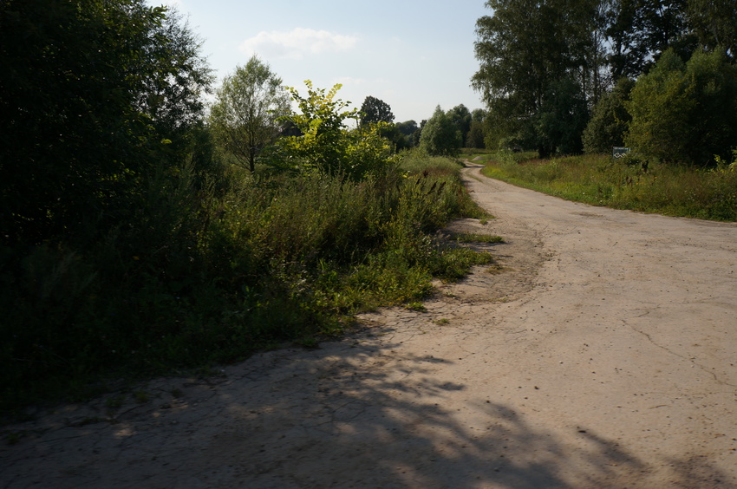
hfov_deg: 67.5
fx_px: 552
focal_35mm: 27
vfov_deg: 47.8
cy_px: 244
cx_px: 368
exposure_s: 1/640
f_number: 9
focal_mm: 18
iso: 200
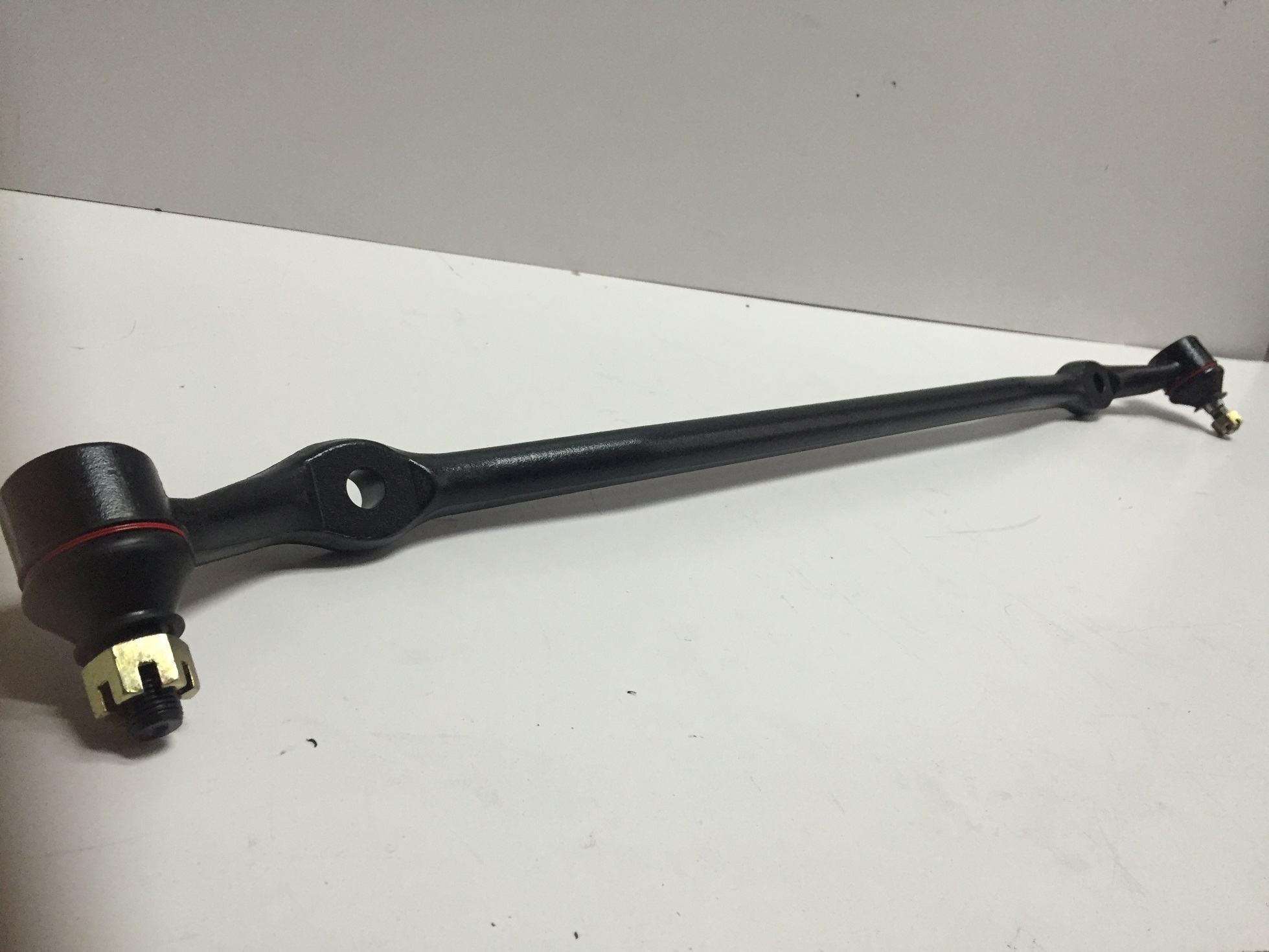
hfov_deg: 61.7
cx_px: 634
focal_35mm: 29
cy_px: 476
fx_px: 1063
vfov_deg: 48.2
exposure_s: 1/33
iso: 160
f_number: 2.2
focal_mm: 4.15
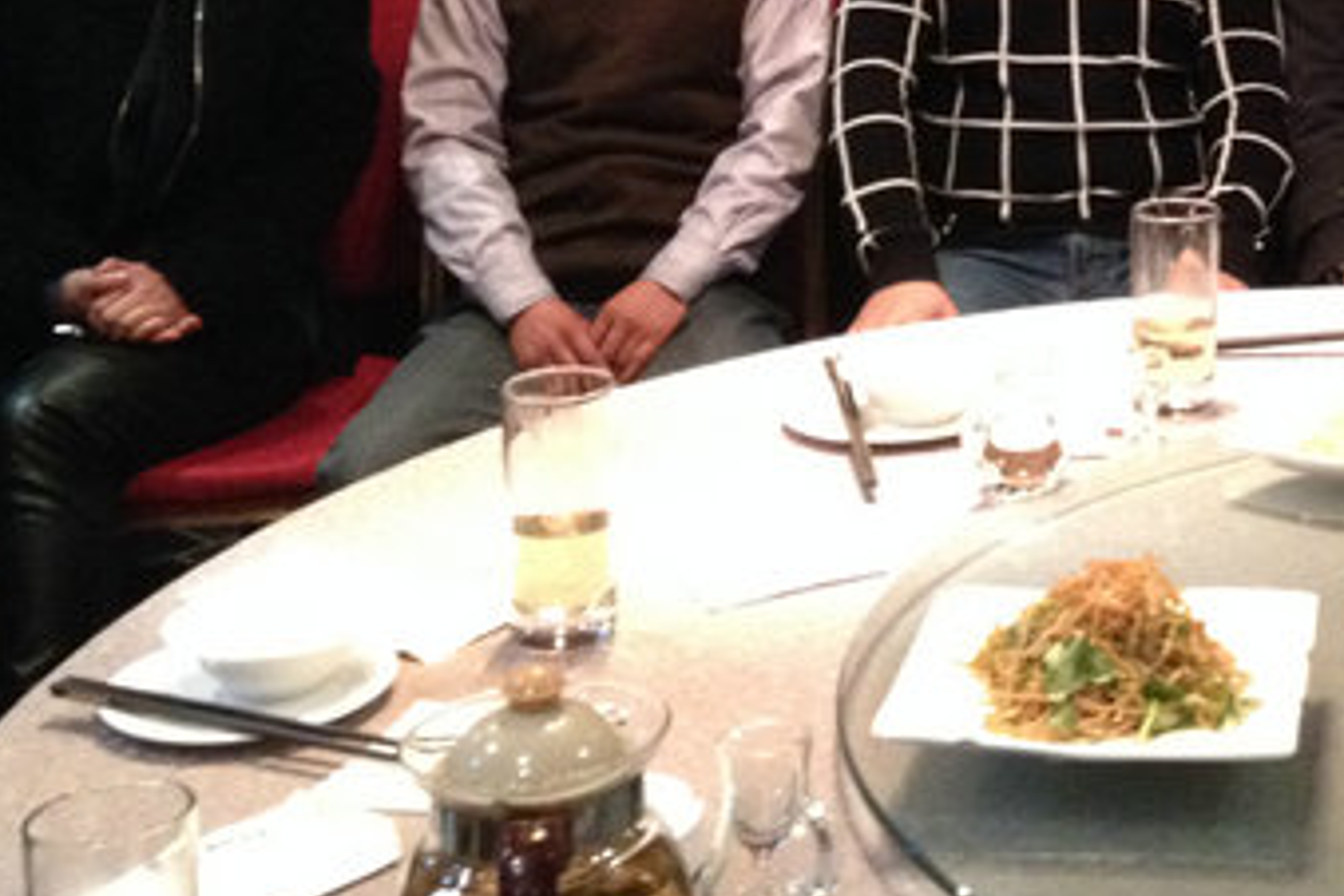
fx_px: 3210
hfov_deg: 22.9
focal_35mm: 86
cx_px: 1281
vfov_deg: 15.3
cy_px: -178
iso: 400
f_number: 2.4
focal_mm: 4.28
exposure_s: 1/15
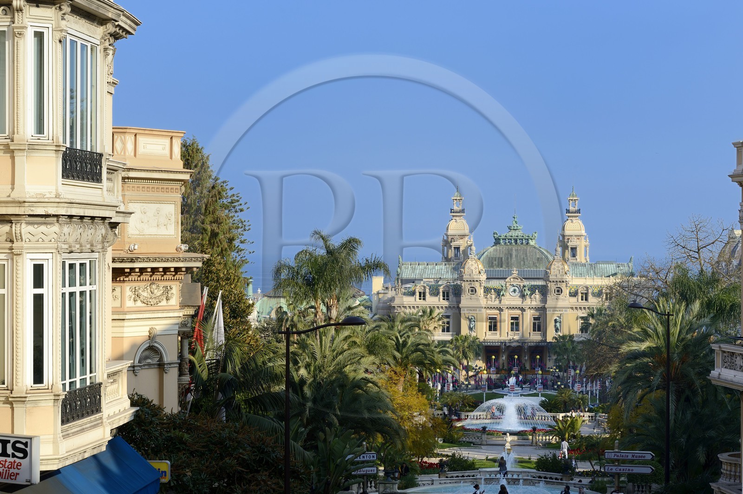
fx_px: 1650
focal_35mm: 80
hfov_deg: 25.4
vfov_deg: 17.0
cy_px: 247
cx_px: 372
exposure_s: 1/200
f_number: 11
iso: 200
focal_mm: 80
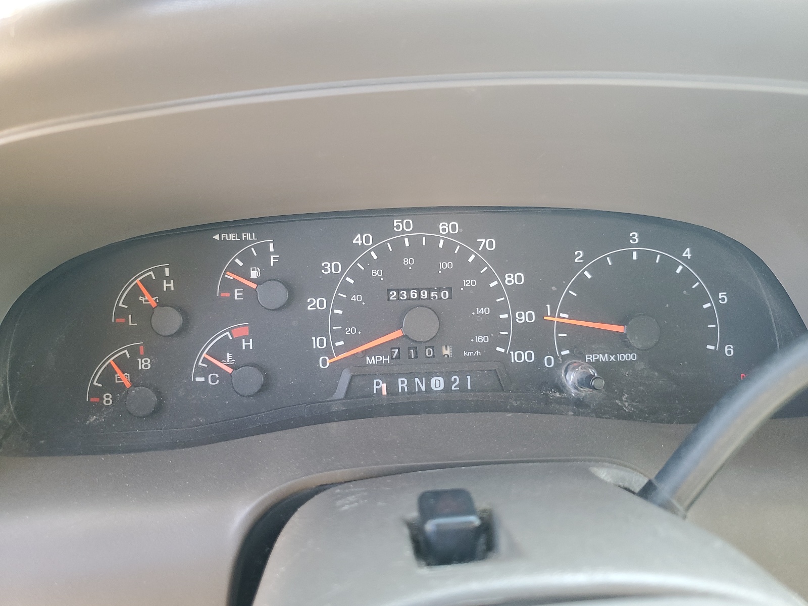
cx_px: 404
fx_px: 607
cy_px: 303
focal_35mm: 26
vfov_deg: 53.1
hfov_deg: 67.3
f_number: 1.5
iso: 88
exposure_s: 1/60.2
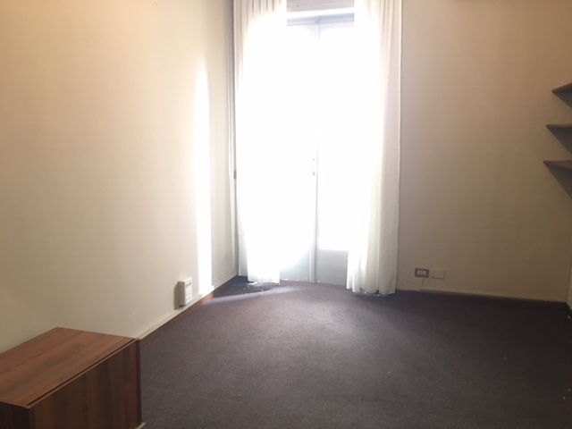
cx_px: 286
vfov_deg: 48.2
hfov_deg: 61.7
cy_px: 214
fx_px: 479
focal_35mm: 29
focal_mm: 4.15
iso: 160
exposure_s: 1/8
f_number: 2.2
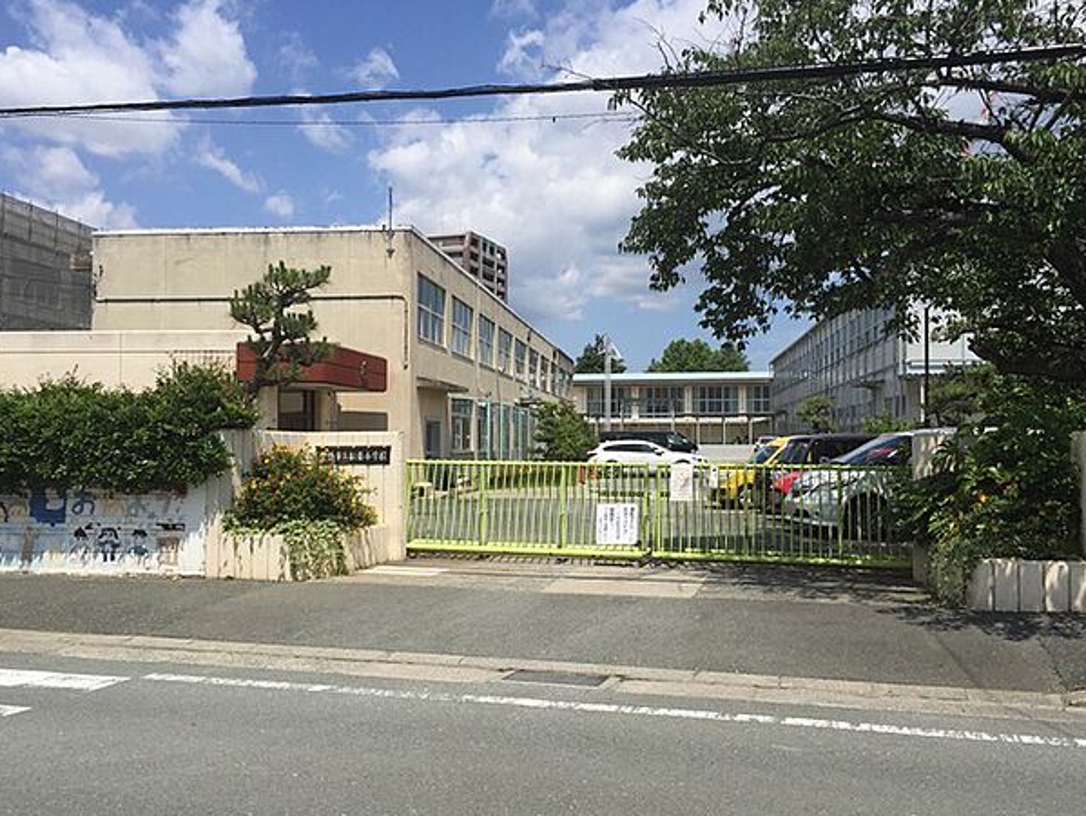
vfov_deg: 46.8
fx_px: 942
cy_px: 416
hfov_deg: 59.9
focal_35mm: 30
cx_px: 557
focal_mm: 4.15
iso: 32
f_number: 2.2
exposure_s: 1/3300
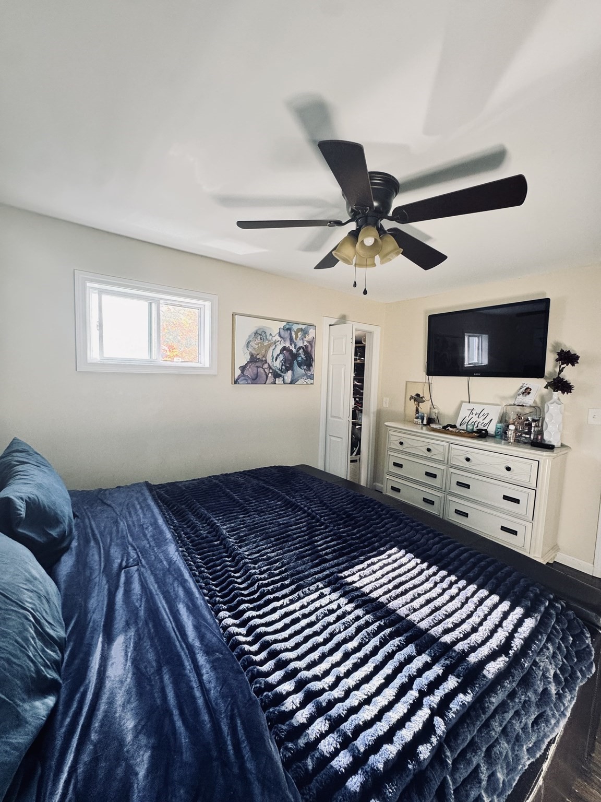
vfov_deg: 102.1
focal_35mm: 14
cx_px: 300
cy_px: 401
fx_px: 324
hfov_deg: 85.7
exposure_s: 1/99
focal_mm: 2.22
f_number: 2.2
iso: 200
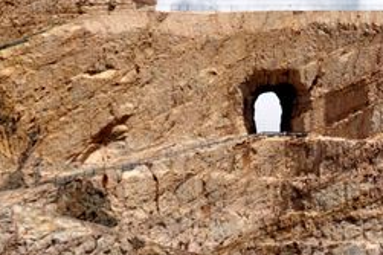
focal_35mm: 536
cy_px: -7
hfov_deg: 3.8
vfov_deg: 2.6
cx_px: 340
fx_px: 5699
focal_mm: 140
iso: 200
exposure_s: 1/250
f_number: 10
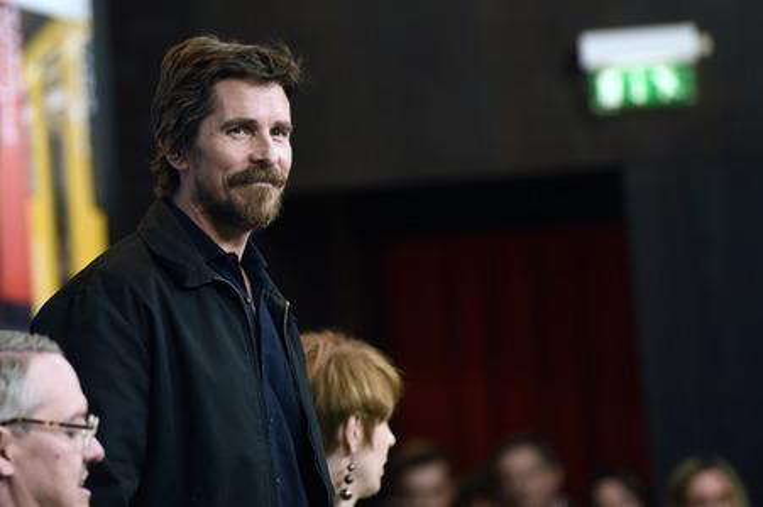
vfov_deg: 6.9
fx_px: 4236
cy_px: 254
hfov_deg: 10.3
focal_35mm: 200
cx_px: 382
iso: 1250
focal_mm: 200
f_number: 3.5
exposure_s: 1/200
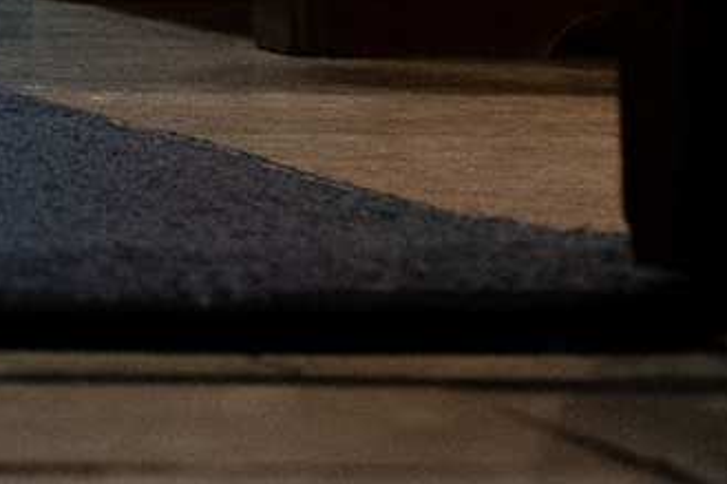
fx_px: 3532
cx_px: -849
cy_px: -590
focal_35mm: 175
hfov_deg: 10.5
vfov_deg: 7.4
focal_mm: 24
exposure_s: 1/100
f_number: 5
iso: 4000
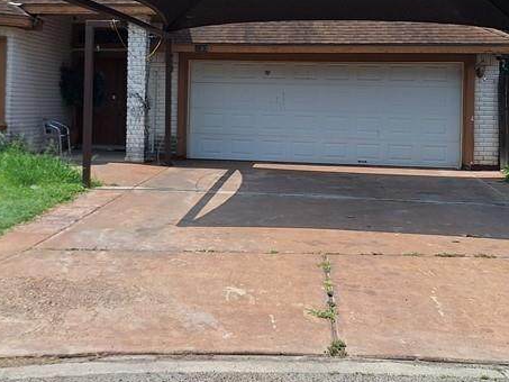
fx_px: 765
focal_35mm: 52
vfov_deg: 27.5
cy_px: 80
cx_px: 169
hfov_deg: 36.4
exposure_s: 1/4049
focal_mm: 5.54
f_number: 1.8
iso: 40
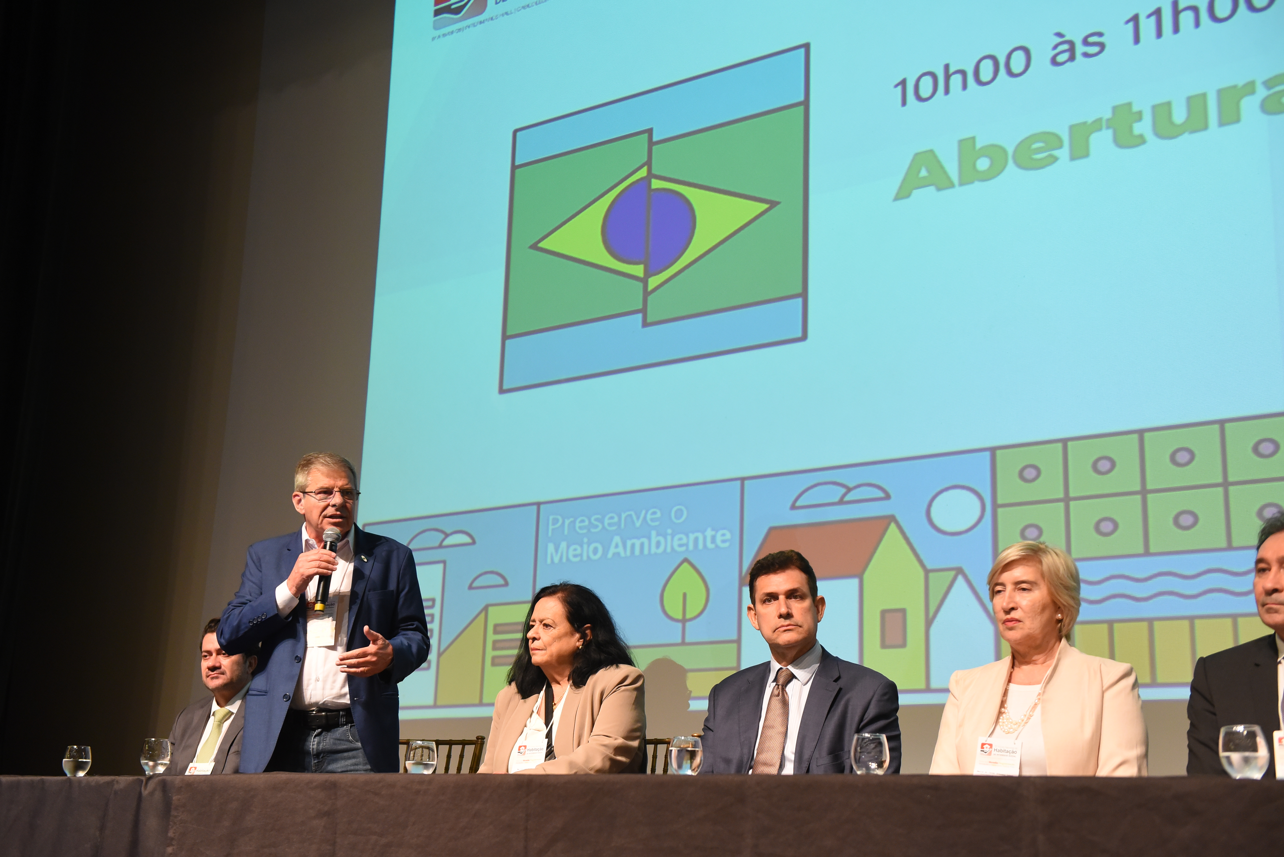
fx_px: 1606
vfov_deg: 29.9
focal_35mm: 45
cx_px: 642
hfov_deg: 43.6
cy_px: 428
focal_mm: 45
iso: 2500
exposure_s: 1/160
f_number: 3.5
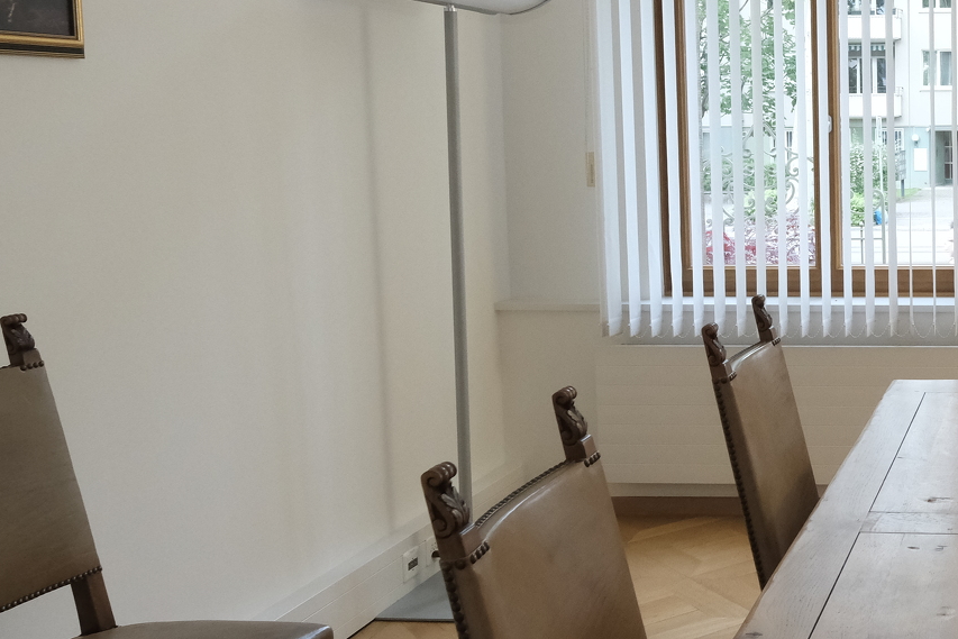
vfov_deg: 29.7
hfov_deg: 37.4
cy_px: 225
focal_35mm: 45
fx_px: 1198
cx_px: 1021
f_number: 5.6
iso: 2000
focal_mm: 10
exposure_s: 1/60
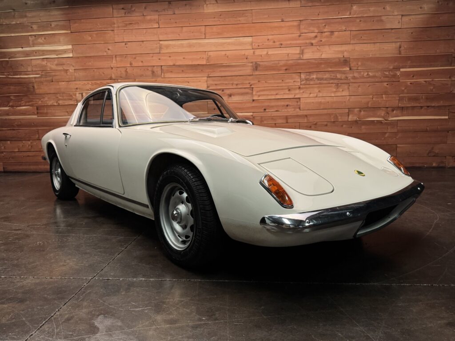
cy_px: 170
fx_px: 315
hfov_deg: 71.6
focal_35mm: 24
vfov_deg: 56.8
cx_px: 228
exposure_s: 1/60
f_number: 1.78
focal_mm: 6.76
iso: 400
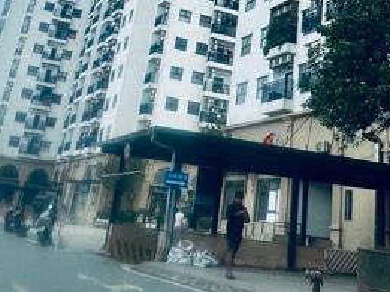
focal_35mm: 55
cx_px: 254
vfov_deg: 23.5
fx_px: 619
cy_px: -85
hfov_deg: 34.7
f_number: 2.2
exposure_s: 1/479
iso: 40
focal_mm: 2.22
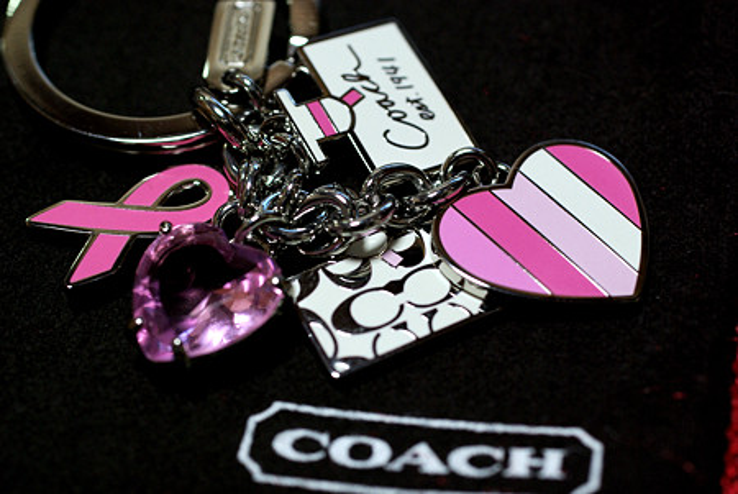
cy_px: 247
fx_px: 1539
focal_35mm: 75
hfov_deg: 27.0
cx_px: 369
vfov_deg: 18.2
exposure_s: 1/15
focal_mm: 50
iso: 560
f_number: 5.6
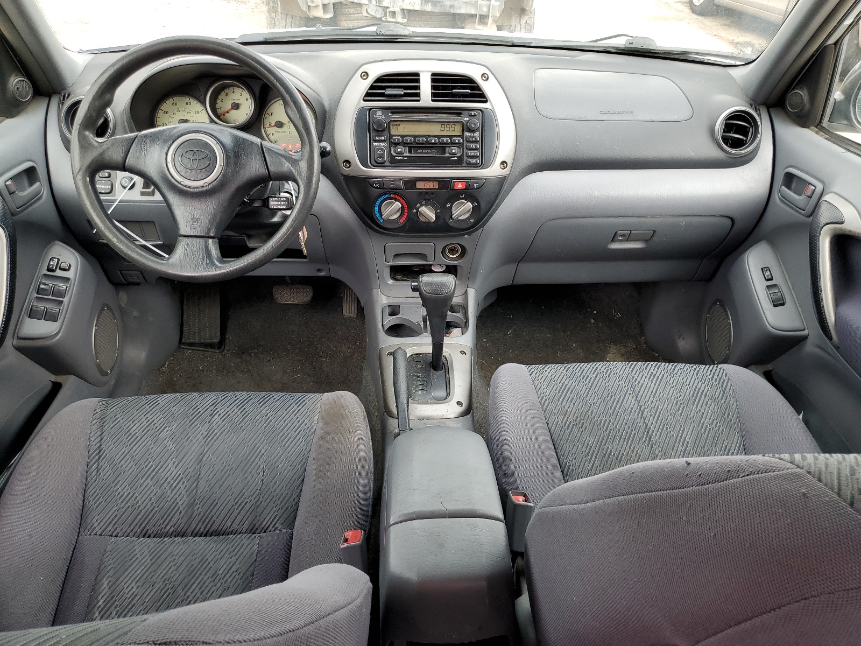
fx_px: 647
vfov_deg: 53.1
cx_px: 430
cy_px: 323
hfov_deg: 67.3
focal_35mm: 26
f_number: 1.5
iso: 50
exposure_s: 1/123
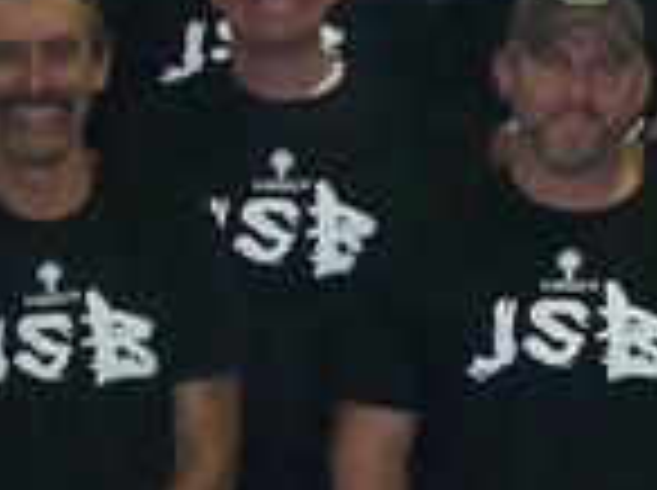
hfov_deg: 10.7
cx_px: 644
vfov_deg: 7.9
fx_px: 3468
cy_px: 715
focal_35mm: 183
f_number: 2.8
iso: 125
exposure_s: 1/60
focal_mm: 7.8
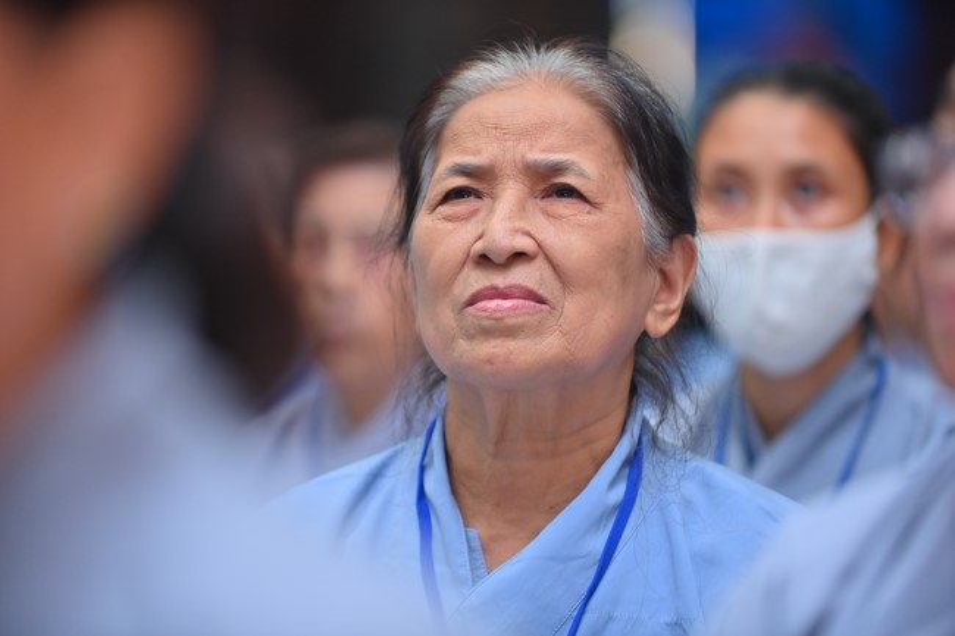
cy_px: 318
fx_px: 5304
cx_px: 478
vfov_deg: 6.9
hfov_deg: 10.3
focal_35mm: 200
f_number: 2.8
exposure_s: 1/200
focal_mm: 200
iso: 800
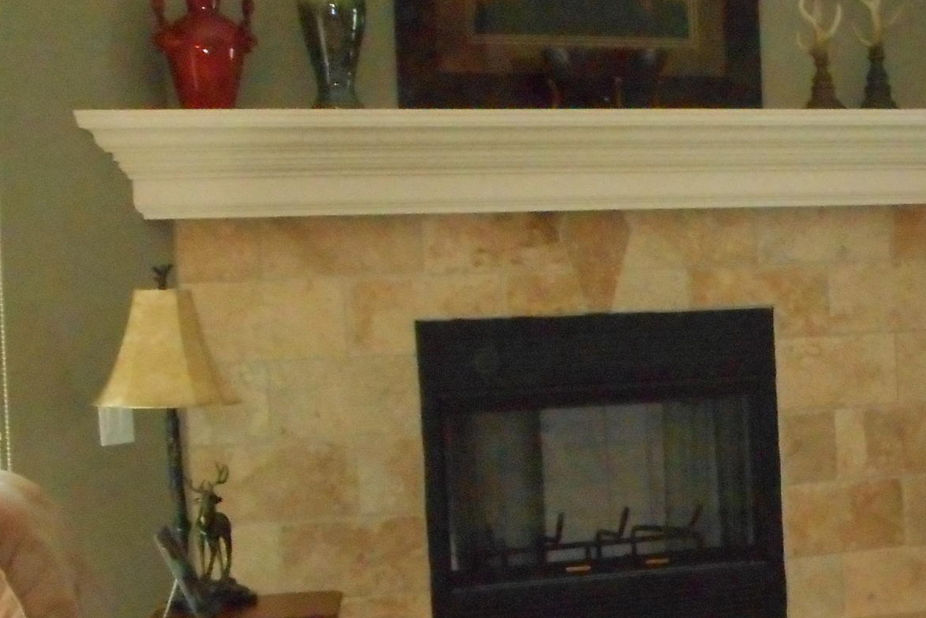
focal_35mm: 103
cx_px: 1103
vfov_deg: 13.2
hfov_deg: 18.8
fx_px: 2650
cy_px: 525
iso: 900
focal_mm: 6.9
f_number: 4.5
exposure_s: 1/30
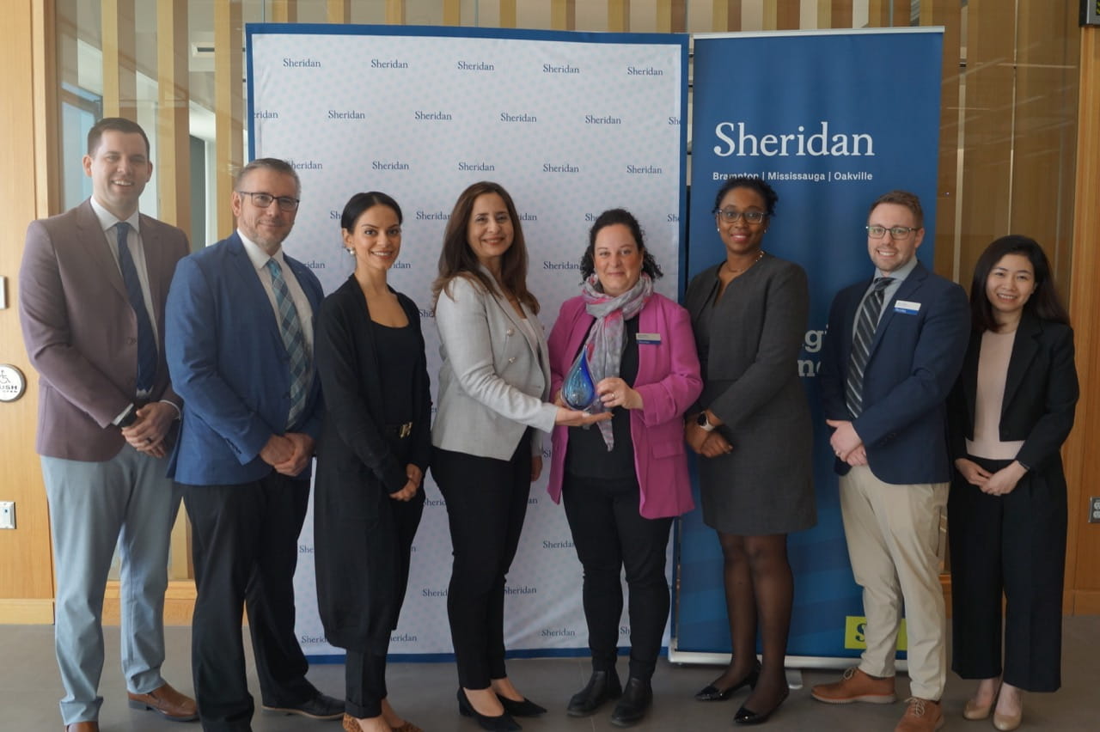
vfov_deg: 43.6
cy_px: 366
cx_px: 550
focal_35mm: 30
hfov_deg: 62.0
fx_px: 916
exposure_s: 1/160
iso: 400
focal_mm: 20
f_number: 4
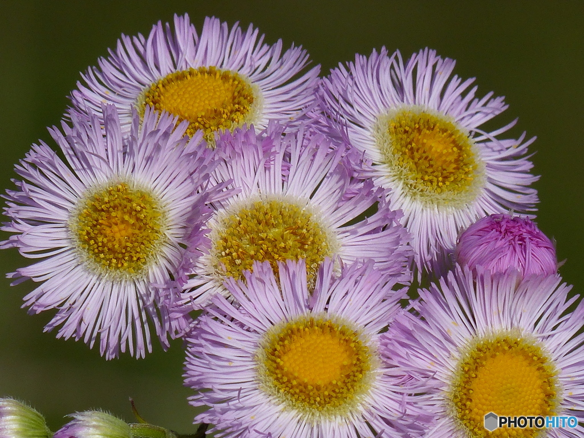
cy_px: 219
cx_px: 292
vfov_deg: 1.2
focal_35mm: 1200
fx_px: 20245
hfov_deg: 1.7
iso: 100
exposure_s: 1/1600
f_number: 5.6
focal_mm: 108
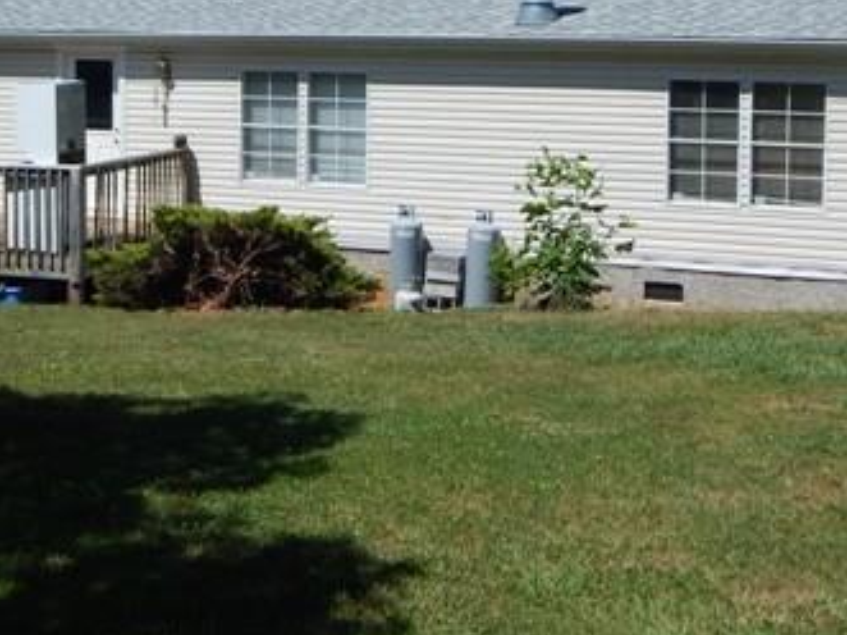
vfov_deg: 23.8
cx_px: 325
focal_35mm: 60
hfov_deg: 32.1
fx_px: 1468
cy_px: 67
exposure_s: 1/640
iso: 125
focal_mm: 5.6
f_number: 6.5
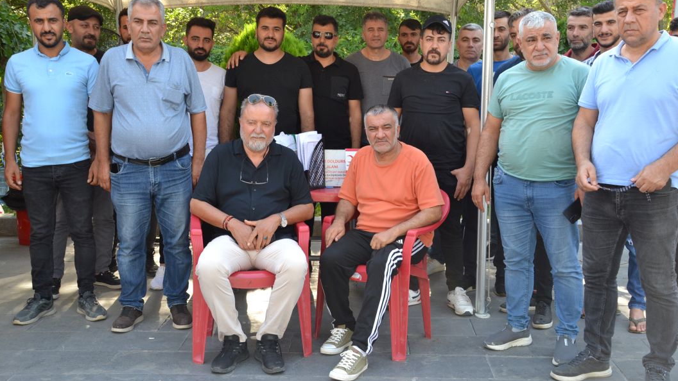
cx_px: 346
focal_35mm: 45
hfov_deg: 45.5
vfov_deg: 26.5
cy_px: 183
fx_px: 809
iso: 400
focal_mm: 28
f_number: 5
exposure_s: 1/100
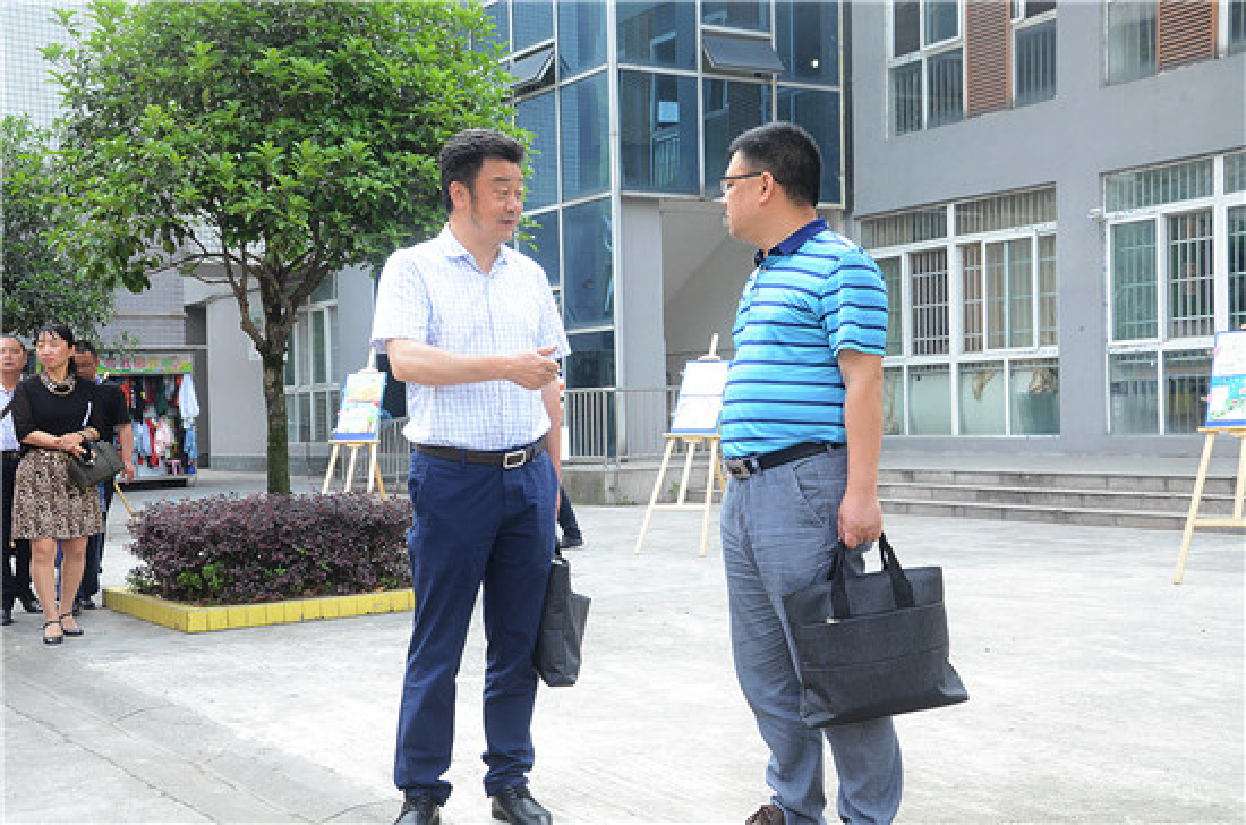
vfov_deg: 27.9
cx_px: 623
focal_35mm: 48
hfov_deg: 41.2
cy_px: 412
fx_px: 1657
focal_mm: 32
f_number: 5.6
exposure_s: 1/200
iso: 500
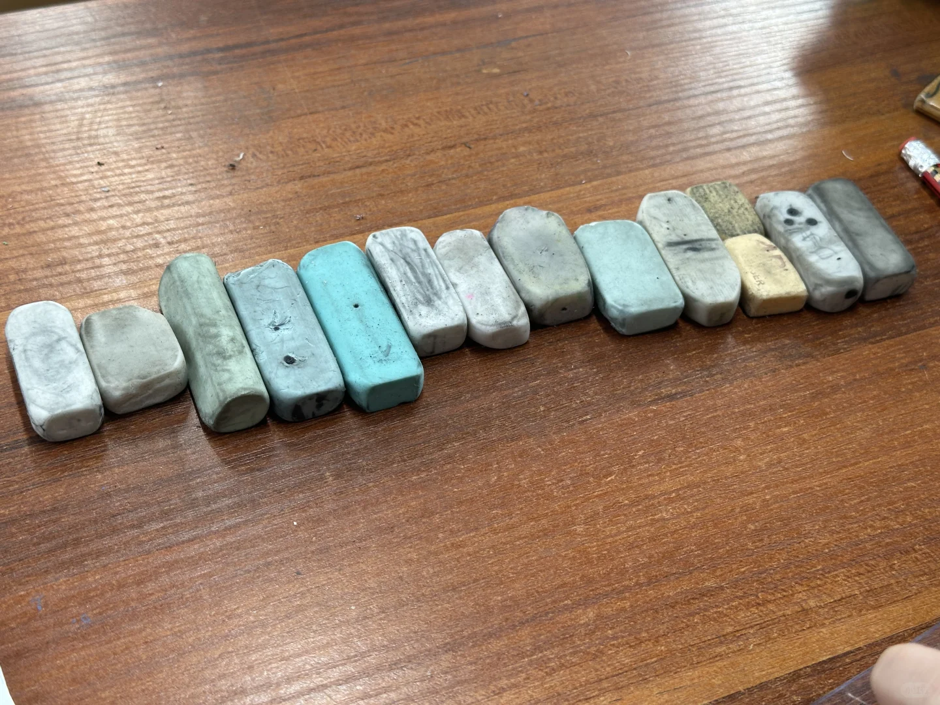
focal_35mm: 48
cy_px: 352
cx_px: 470
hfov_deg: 39.7
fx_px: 1303
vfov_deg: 30.3
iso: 50
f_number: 1.78
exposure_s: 1/50
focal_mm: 6.86
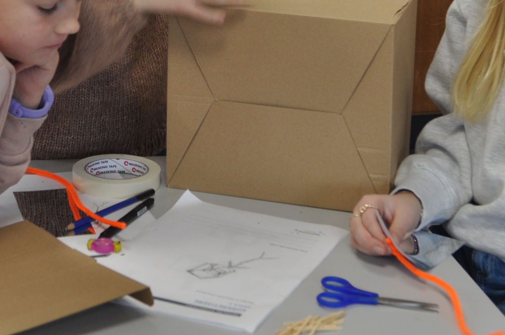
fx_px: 1457
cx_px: 189
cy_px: -4
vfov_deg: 13.0
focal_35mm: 104
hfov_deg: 19.6
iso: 400
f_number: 4
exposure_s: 1/60
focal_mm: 30
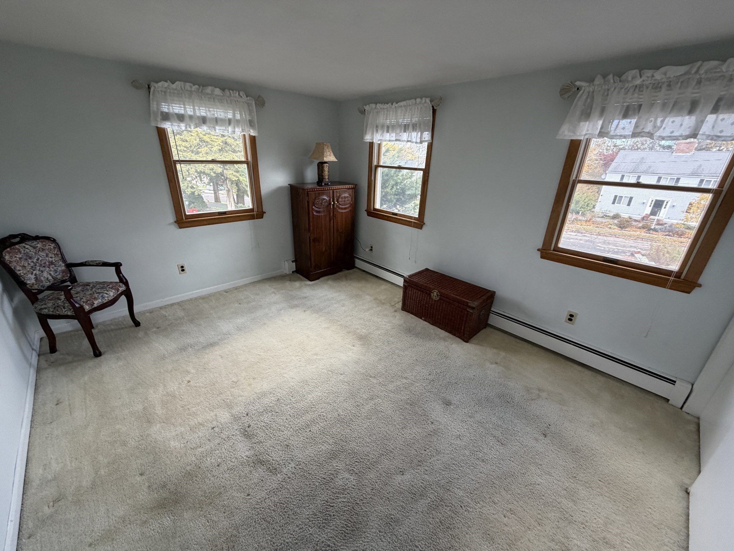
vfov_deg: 85.7
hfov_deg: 102.1
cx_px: 367
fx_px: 297
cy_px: 276
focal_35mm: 14
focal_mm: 2.22
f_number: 2.2
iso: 200
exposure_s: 1/121
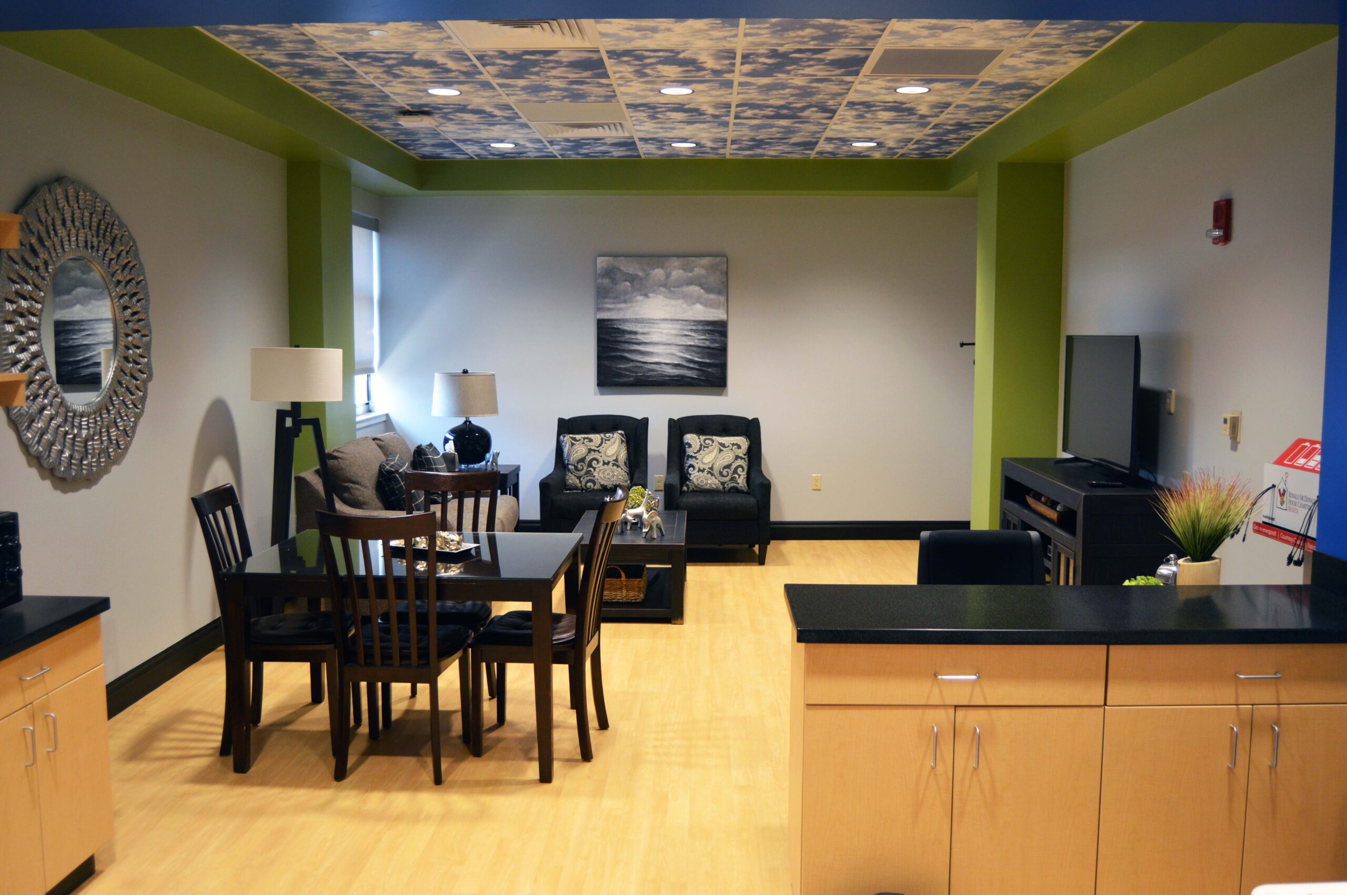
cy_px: 448
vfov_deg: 43.5
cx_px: 674
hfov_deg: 62.0
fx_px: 1121
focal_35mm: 30
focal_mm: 20
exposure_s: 1/60
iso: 500
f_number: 3.5
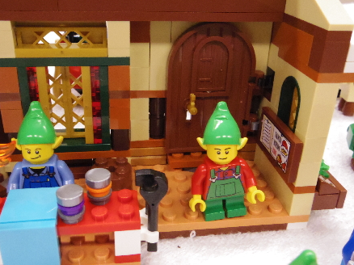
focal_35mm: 37
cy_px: 130
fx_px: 378
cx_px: 160
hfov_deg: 50.1
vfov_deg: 38.6
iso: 1250
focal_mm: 5
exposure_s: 1/50
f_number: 4.5
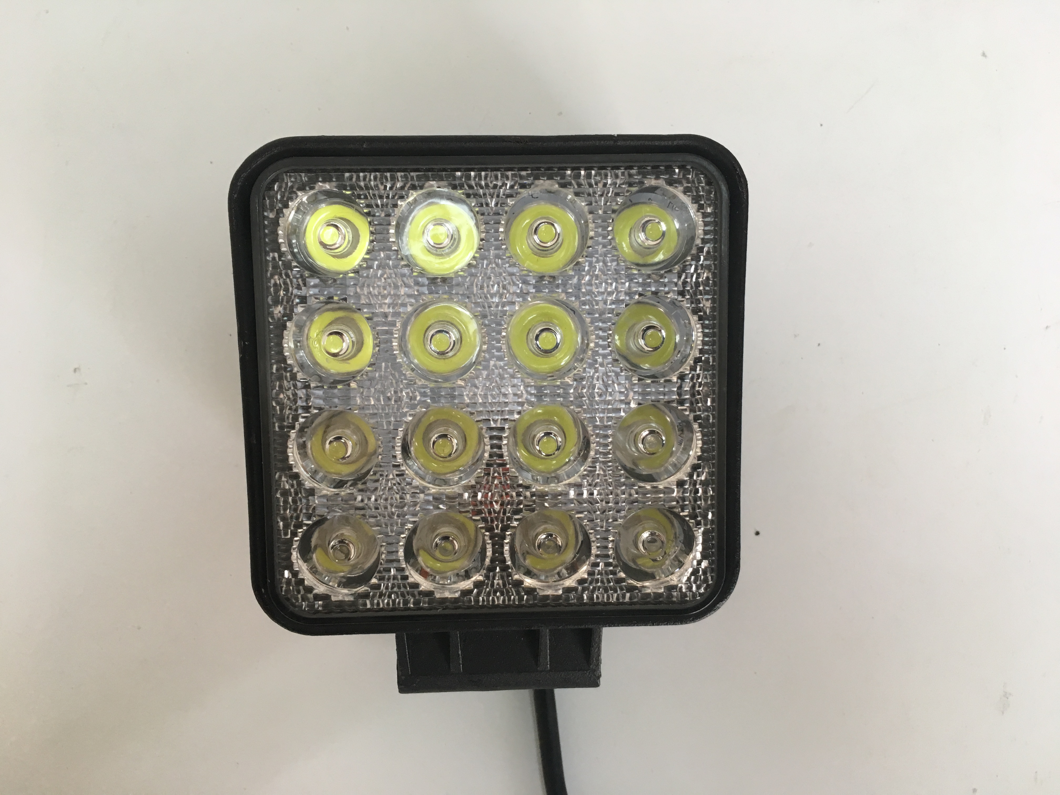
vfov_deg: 48.2
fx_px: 888
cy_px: 398
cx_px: 530
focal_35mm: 29
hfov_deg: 61.7
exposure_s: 1/33
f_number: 2.2
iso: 50
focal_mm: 4.15
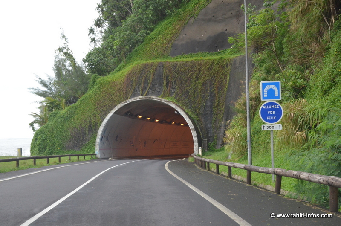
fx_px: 496
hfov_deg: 37.9
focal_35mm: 52
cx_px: 170
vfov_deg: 25.6
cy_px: 113
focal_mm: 35
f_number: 10
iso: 2000
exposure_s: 1/400
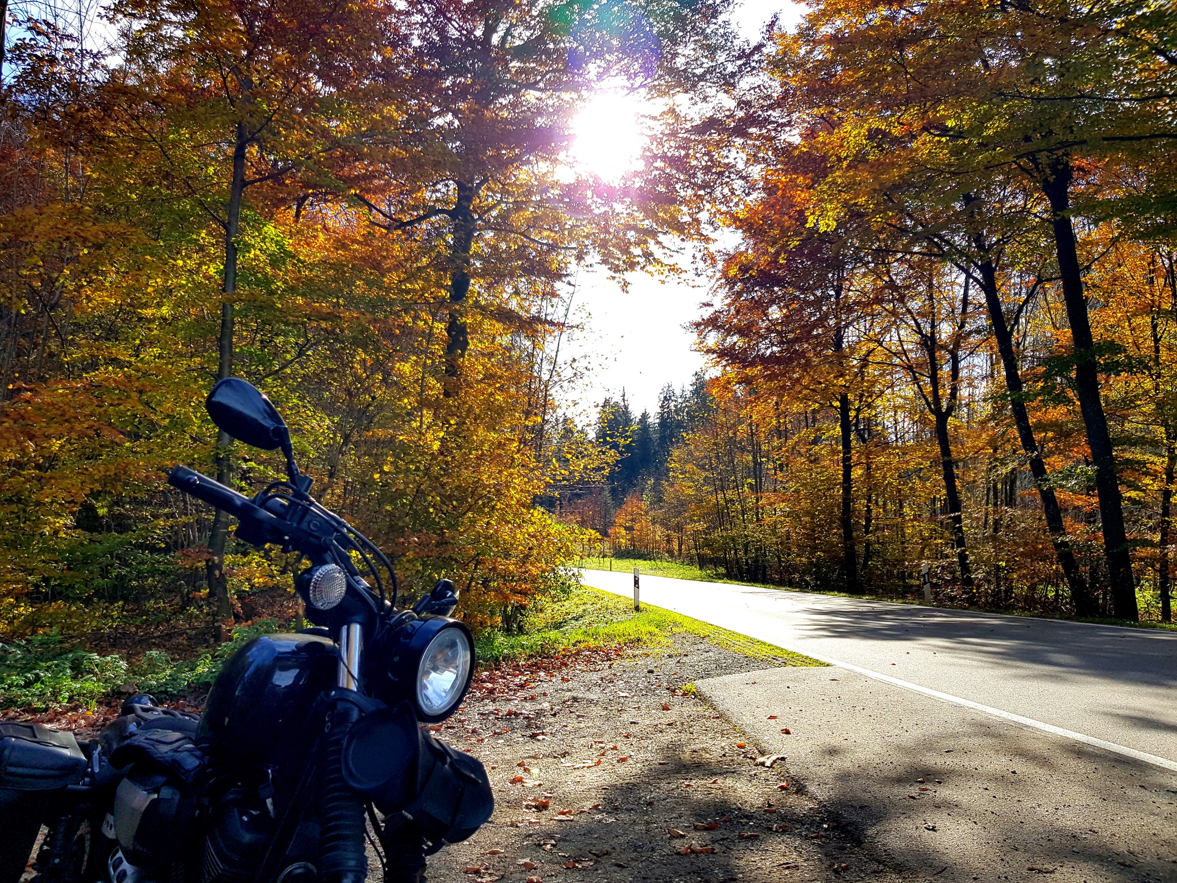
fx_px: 884
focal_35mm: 26
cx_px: 588
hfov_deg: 67.3
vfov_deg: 53.1
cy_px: 442
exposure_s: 1/1300
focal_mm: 4.3
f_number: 1.7
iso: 40
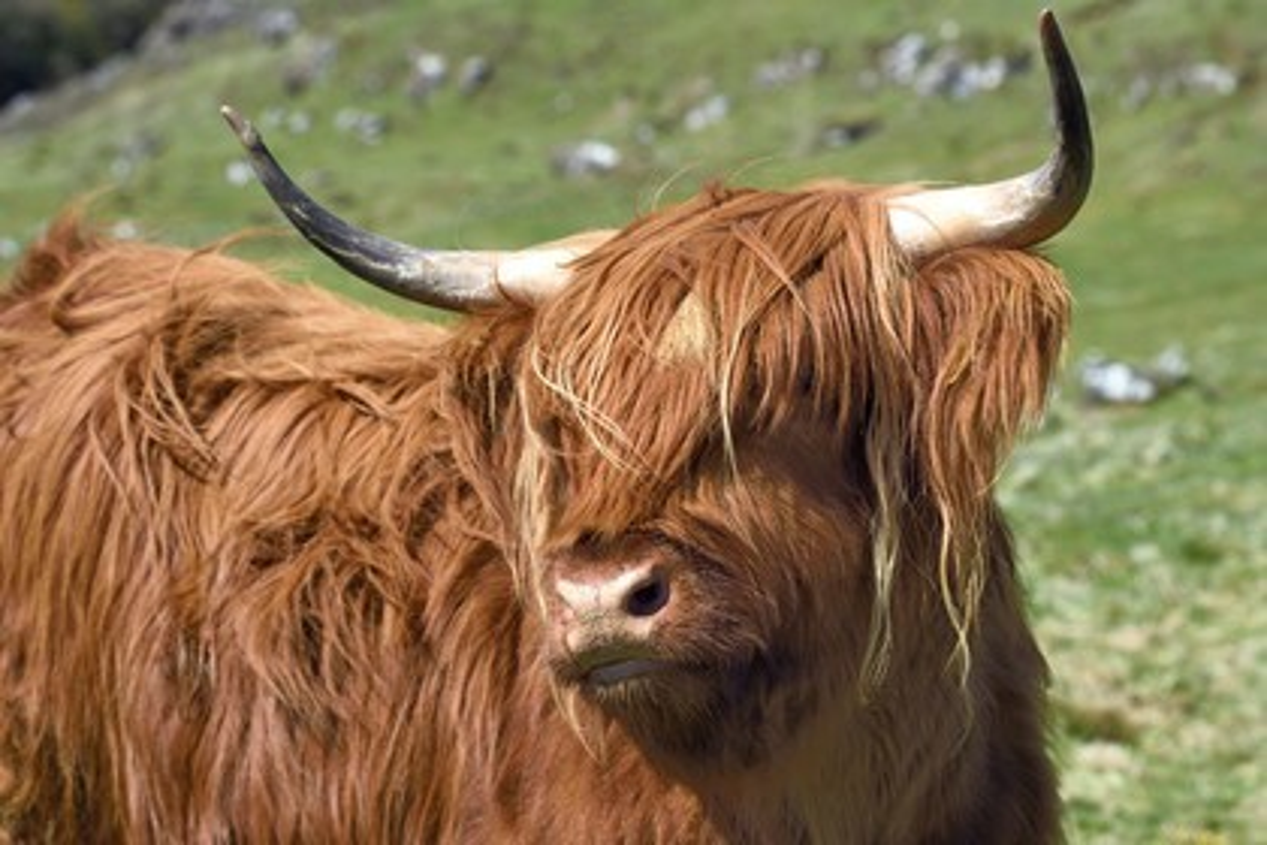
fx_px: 4751
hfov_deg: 15.2
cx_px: 634
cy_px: 422
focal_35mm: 135
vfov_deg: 10.2
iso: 200
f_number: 9
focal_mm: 135
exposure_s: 1/320
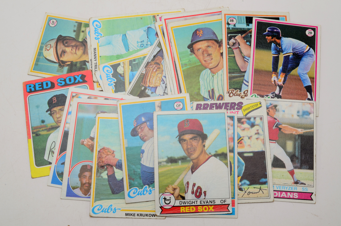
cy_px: 113
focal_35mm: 54
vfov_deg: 25.0
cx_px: 170
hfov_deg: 36.9
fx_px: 510
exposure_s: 1/160
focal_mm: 36
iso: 100
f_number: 29
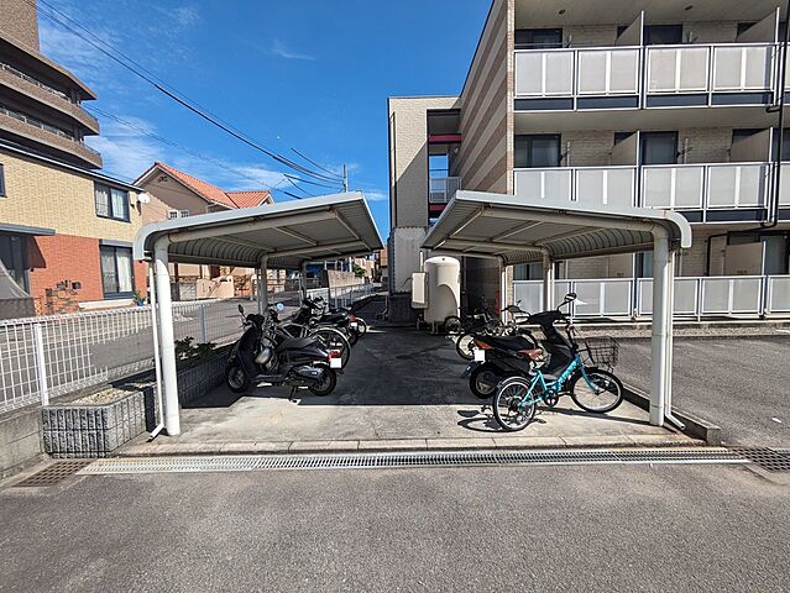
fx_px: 320
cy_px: 296
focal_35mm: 14
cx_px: 395
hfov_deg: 102.0
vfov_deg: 85.7
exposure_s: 1/1887
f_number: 2.2
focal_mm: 1.83
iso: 43
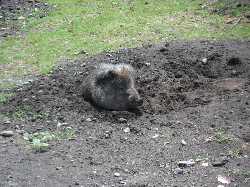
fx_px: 1452
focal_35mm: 201
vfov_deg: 7.4
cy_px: 94
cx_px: 125
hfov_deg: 9.8
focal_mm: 36.2
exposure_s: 1/250
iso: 80
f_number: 5.6
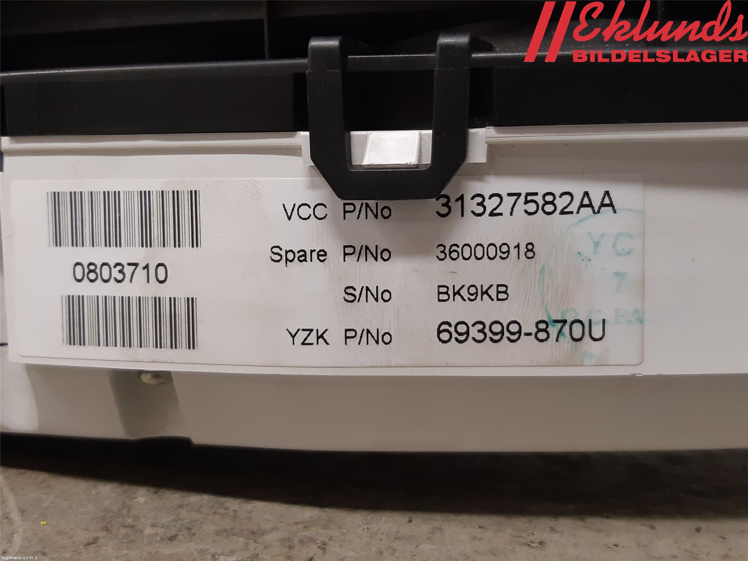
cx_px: 374
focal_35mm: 26
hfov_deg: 67.3
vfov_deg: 53.1
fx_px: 562
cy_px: 280
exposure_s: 1/50
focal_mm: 3.93
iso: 160
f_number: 1.7
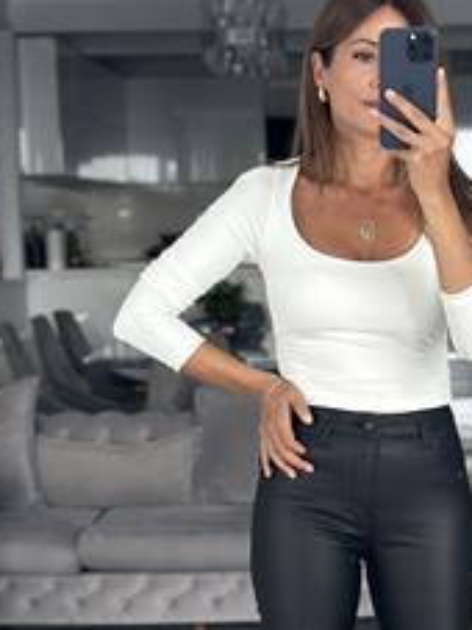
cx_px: 353
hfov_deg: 13.8
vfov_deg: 18.1
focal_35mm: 107
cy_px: 563
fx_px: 1947
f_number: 1.78
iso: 125
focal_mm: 6.86
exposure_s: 1/90
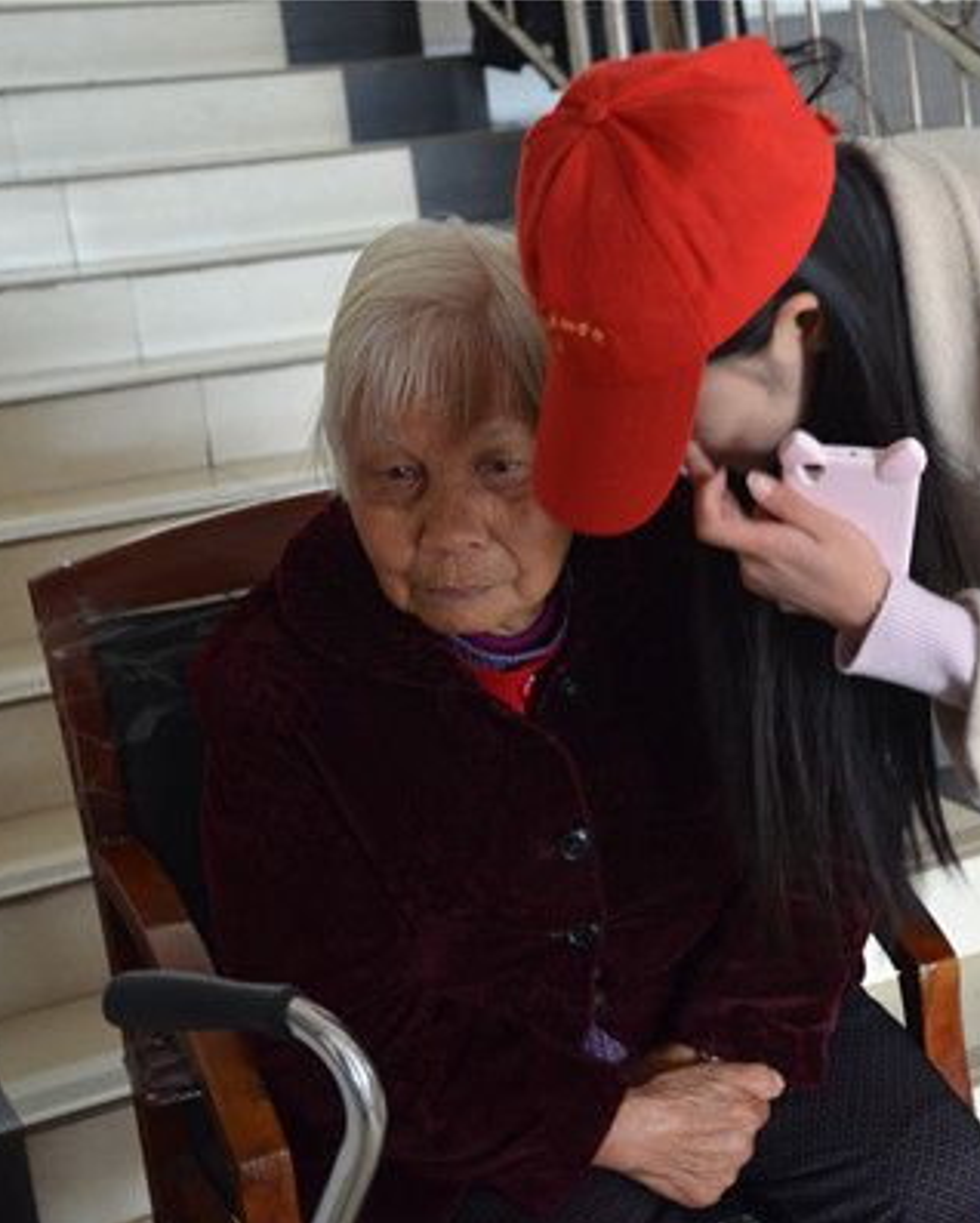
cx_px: 804
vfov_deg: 27.9
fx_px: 2463
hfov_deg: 22.2
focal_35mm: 68
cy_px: 613
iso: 1000
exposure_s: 1/6
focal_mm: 32
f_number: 4
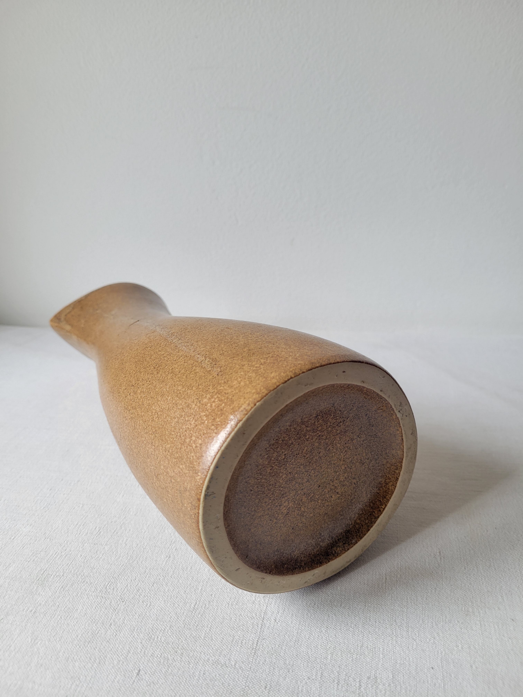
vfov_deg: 67.3
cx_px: 262
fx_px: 524
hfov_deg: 53.1
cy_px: 348
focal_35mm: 26
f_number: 1.8
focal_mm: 5.4
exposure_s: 1/155
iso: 40
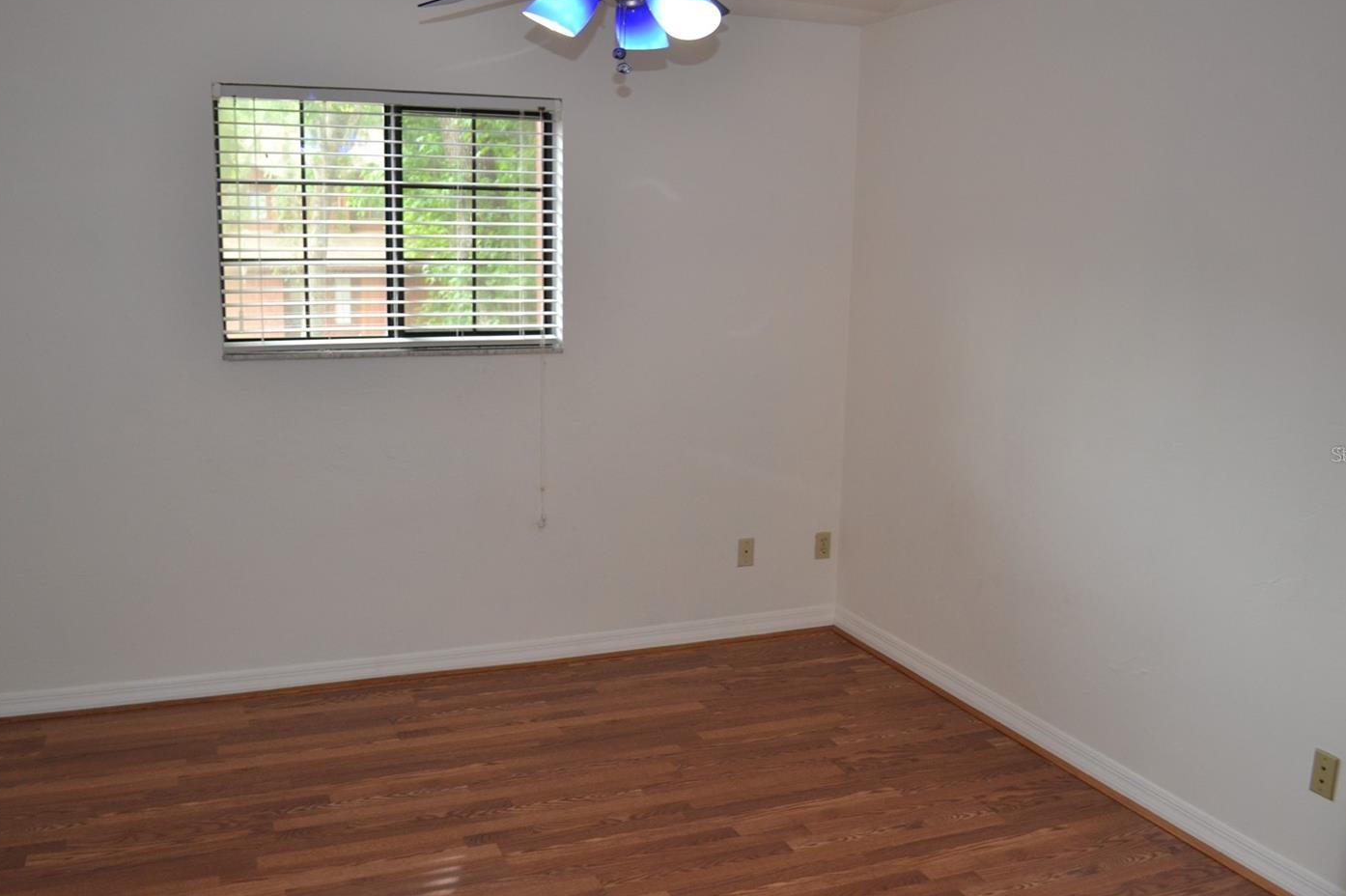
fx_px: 1158
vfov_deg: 42.3
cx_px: 650
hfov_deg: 60.3
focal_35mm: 31
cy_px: 454
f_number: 3.5
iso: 450
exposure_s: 1/60
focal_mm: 18
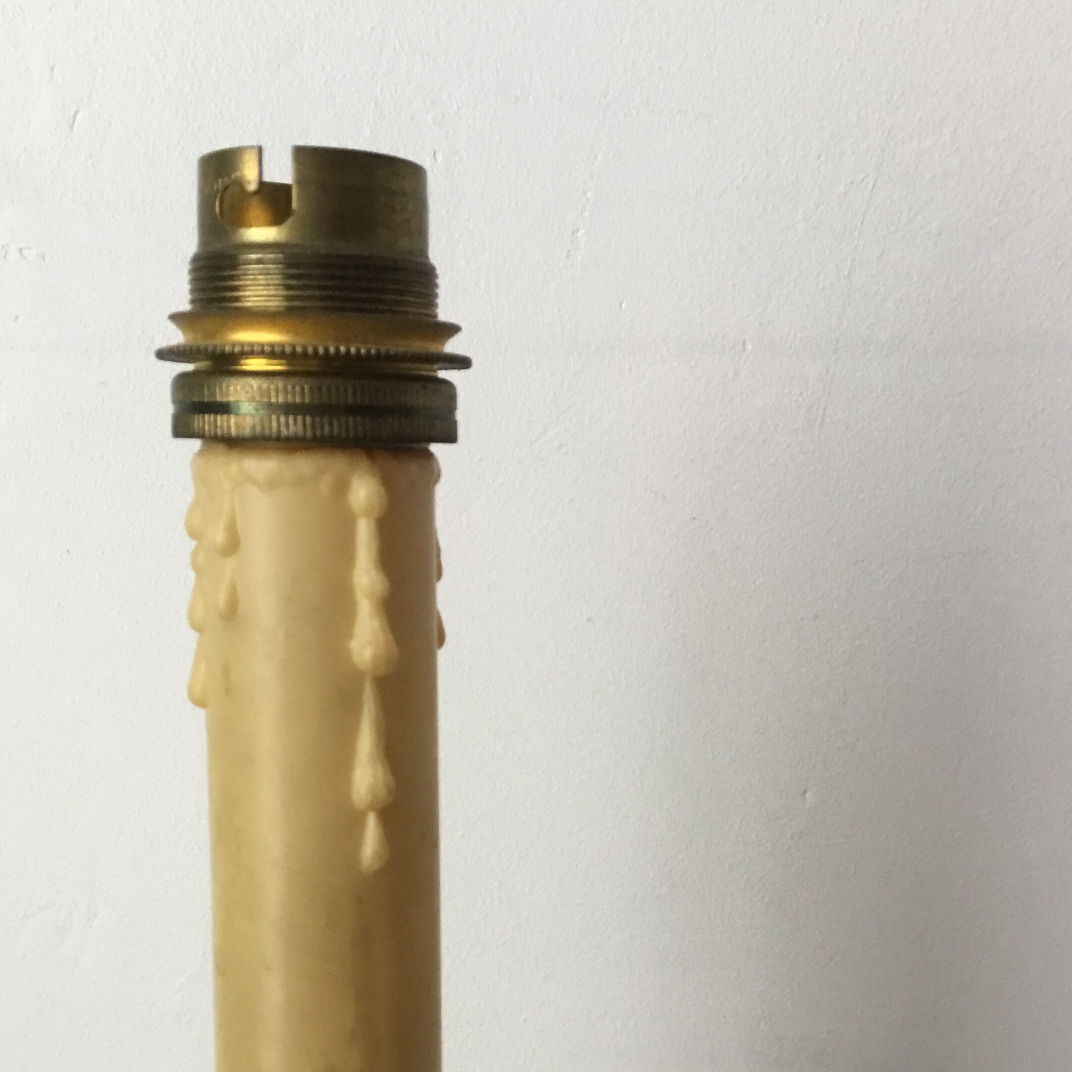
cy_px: 742
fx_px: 1472
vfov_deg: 39.4
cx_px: 540
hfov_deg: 40.0
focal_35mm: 42
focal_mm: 3.3
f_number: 2.4
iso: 64
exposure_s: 1/33
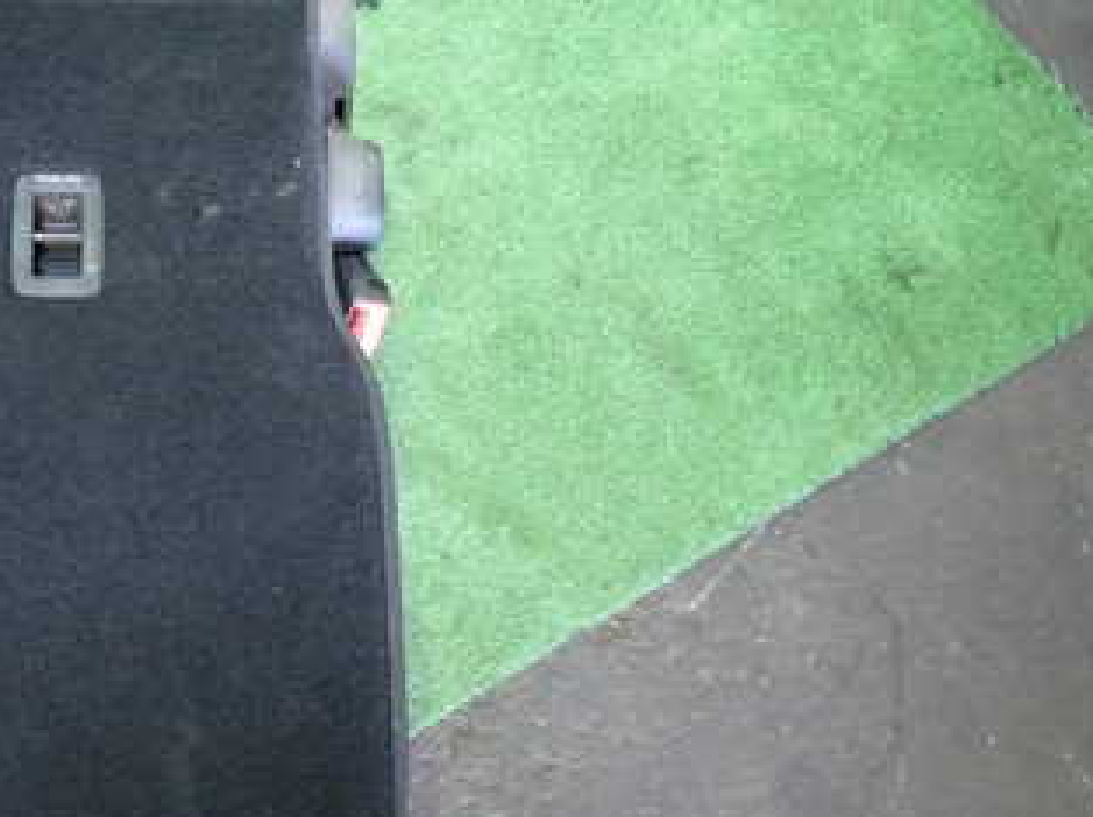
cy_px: 478
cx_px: 91
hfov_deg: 36.9
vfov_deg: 30.1
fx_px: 1514
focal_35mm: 48
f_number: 2
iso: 500
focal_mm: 4.5
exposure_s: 1/30
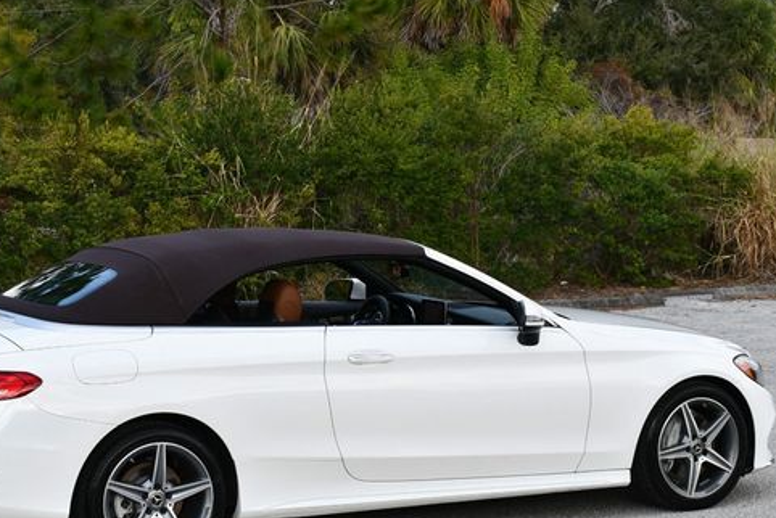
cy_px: 283
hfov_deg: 23.9
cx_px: 311
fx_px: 1833
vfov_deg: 16.1
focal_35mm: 85
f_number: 8
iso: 180
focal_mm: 32
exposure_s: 1/250
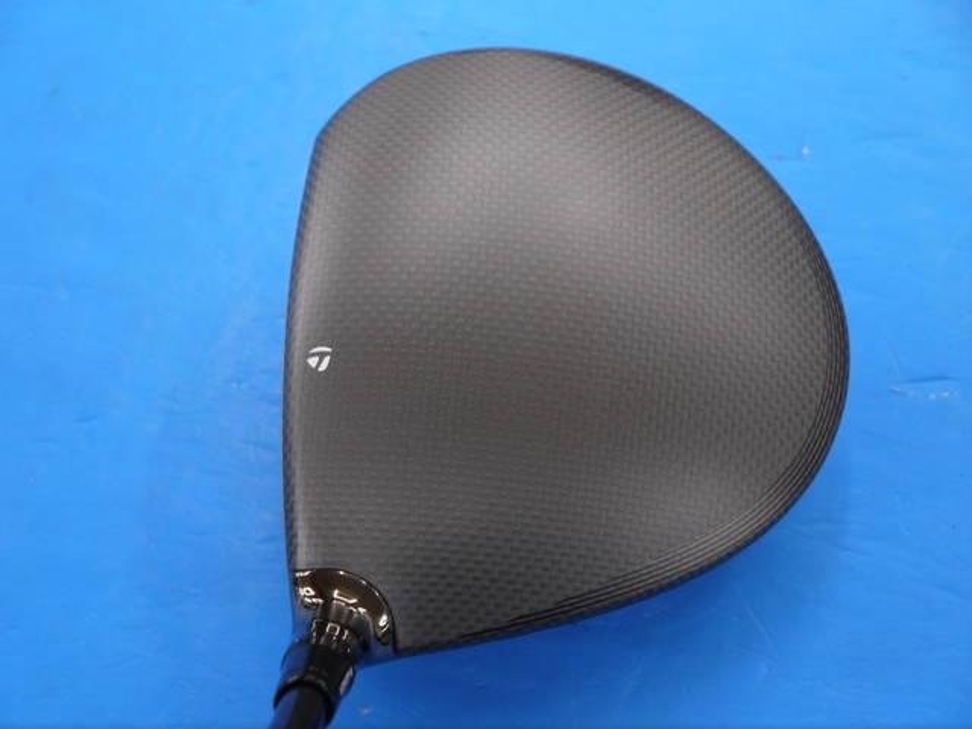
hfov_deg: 29.4
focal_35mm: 66
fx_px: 1853
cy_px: 364
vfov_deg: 22.3
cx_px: 486
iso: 400
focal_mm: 33
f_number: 5.2
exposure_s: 1/60
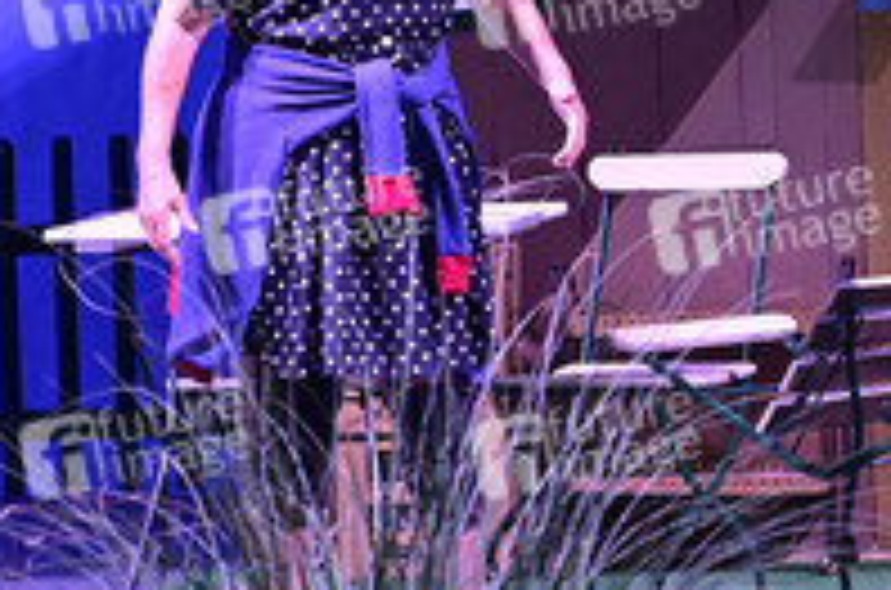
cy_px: 108
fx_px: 6197
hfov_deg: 8.2
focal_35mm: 251
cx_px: 646
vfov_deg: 5.4
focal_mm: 110
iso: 2500
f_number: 3.2
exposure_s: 1/320
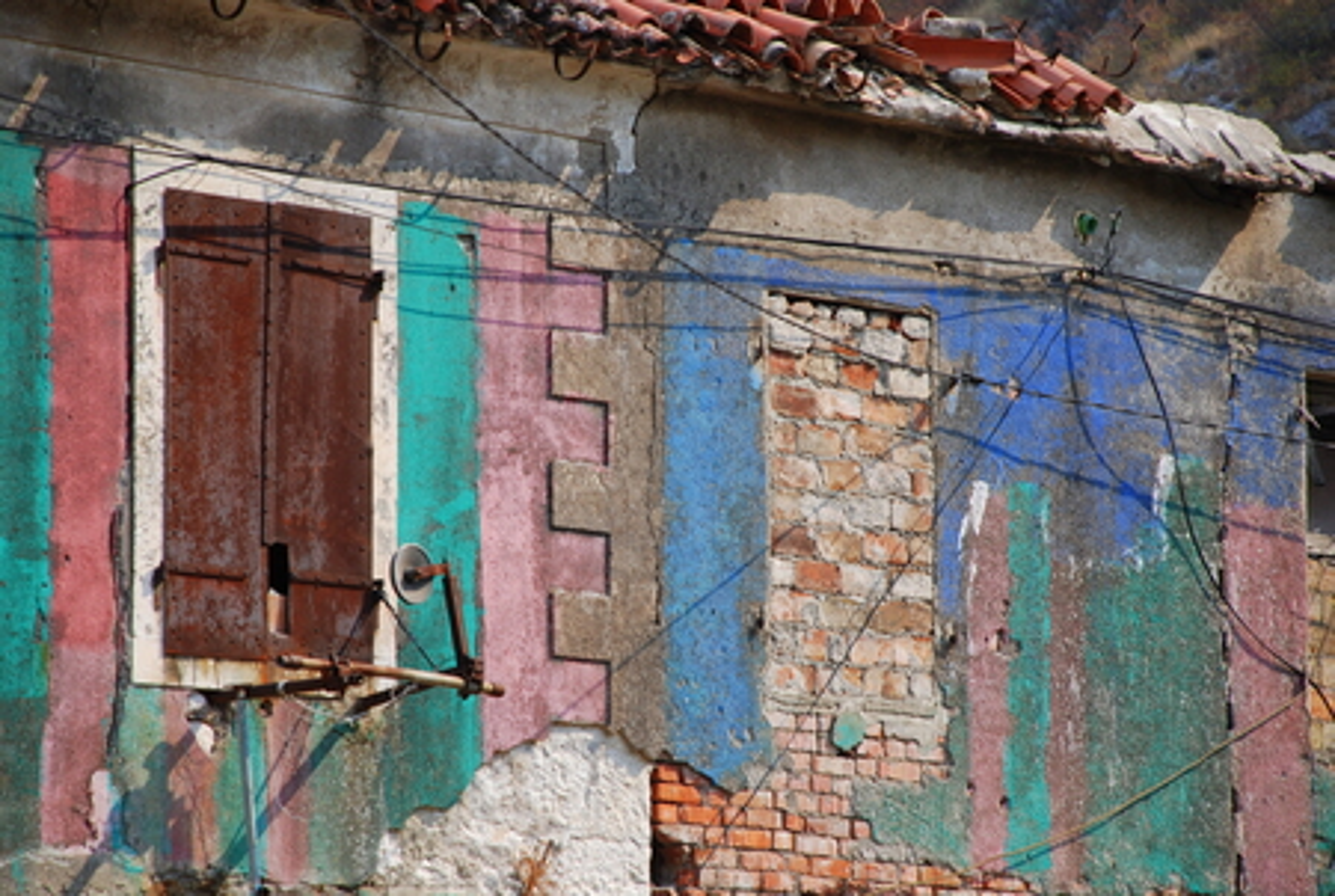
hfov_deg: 10.9
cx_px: 668
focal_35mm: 188
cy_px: 448
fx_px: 6967
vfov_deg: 7.4
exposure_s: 1/160
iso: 100
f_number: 5.6
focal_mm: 125
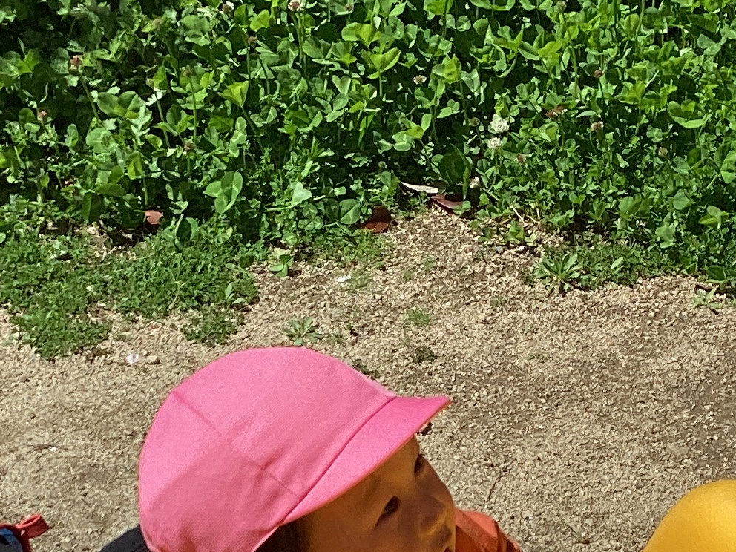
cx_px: 379
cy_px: 501
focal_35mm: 102
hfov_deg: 19.3
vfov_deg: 14.4
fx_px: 2169
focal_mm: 3.3
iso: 25
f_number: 2.4
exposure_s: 1/1852
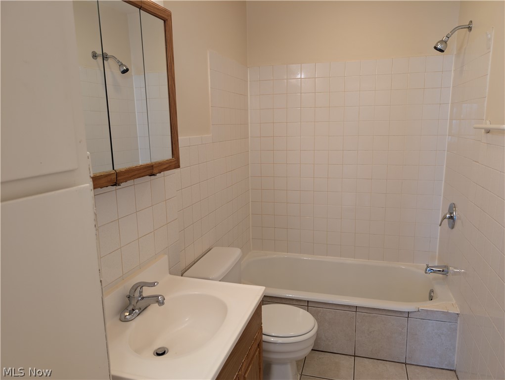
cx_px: 252
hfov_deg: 71.5
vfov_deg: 56.9
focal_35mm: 24
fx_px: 350
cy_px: 190
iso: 122
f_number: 1.68
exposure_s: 1/40
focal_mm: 6.9
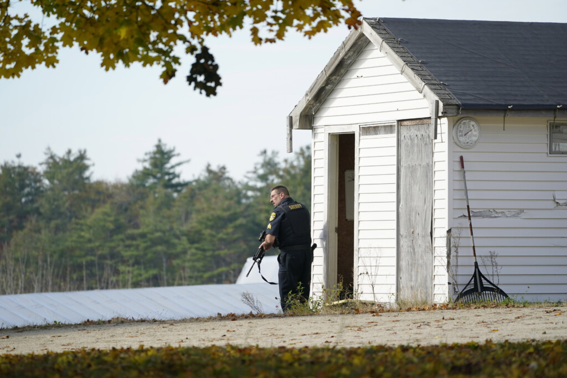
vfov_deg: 5.5
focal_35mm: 250
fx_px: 3938
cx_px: 284
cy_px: 189
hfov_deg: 8.2
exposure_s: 1/1250
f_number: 5.6
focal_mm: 250
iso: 500
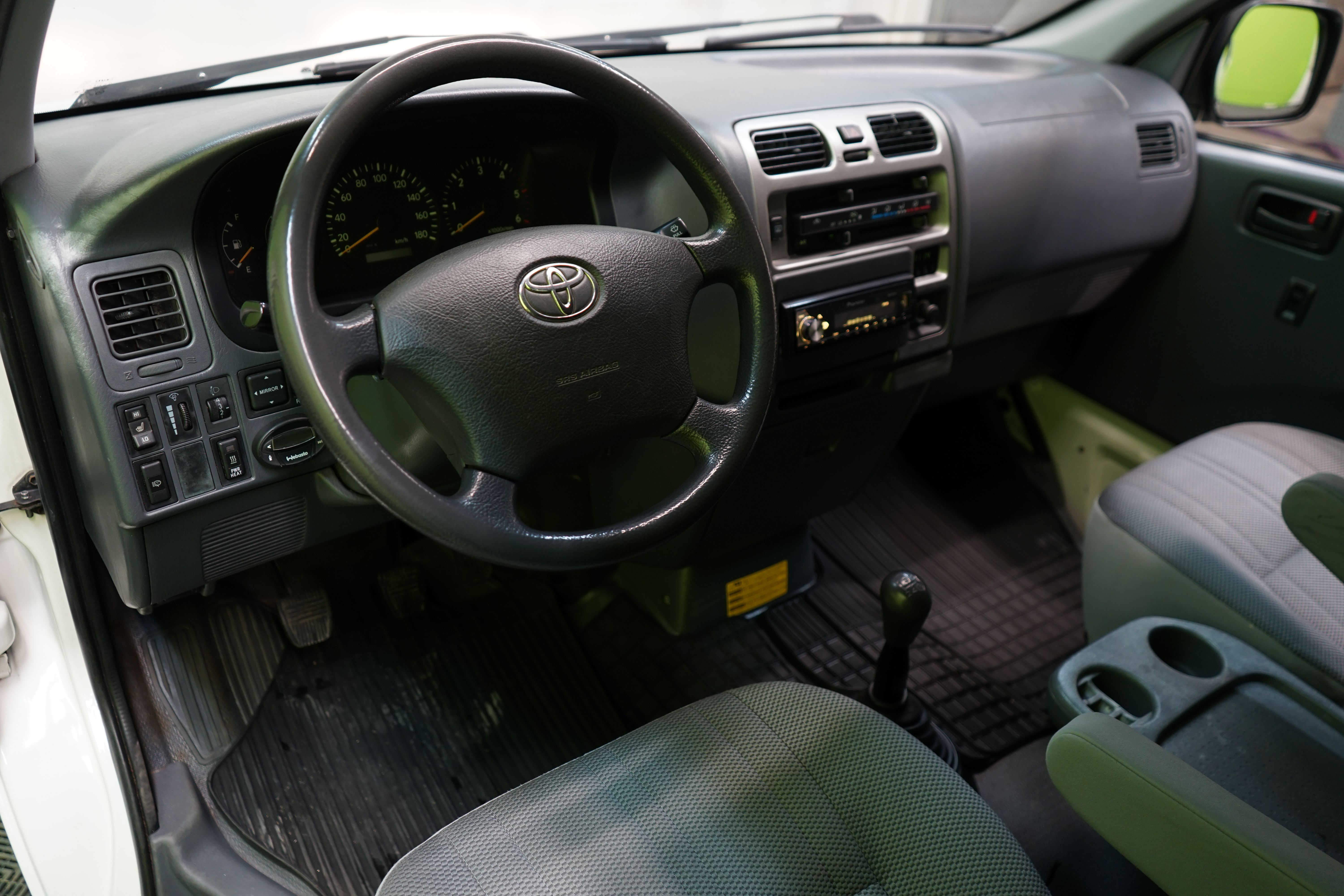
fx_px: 1045
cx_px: 672
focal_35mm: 28
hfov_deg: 65.5
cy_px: 448
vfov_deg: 46.4
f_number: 3.5
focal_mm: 28
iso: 400
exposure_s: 1/30
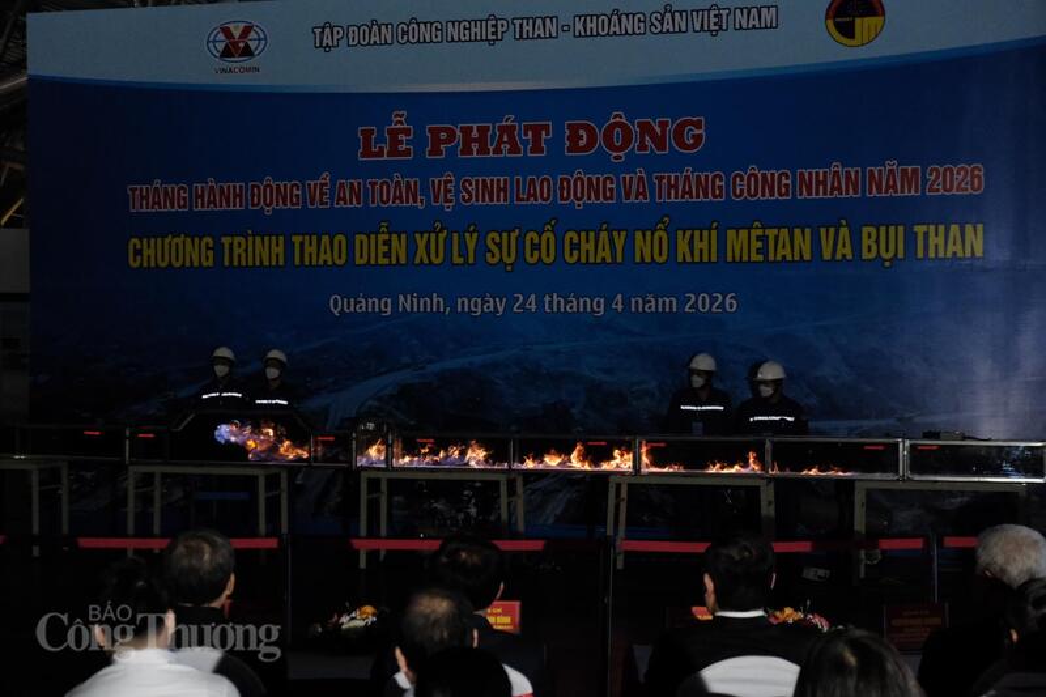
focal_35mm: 56
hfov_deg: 35.6
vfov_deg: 24.2
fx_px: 1627
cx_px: 523
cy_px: 348
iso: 8000
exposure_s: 1/125
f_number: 3.6
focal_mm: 37.4
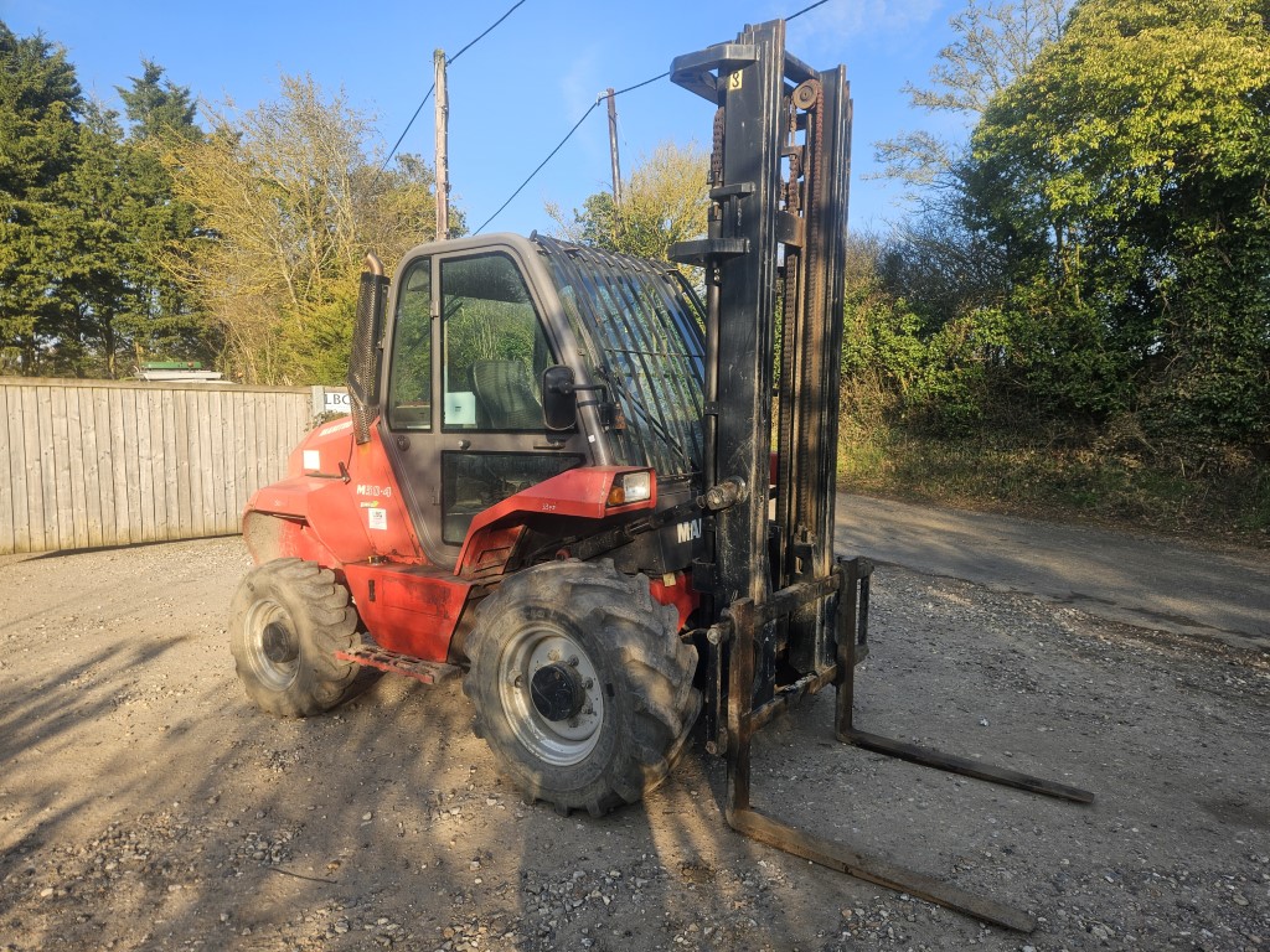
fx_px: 844
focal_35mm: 23
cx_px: 635
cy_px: 476
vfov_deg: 58.9
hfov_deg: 73.9
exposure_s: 1/512
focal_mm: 5.4
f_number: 1.8
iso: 25
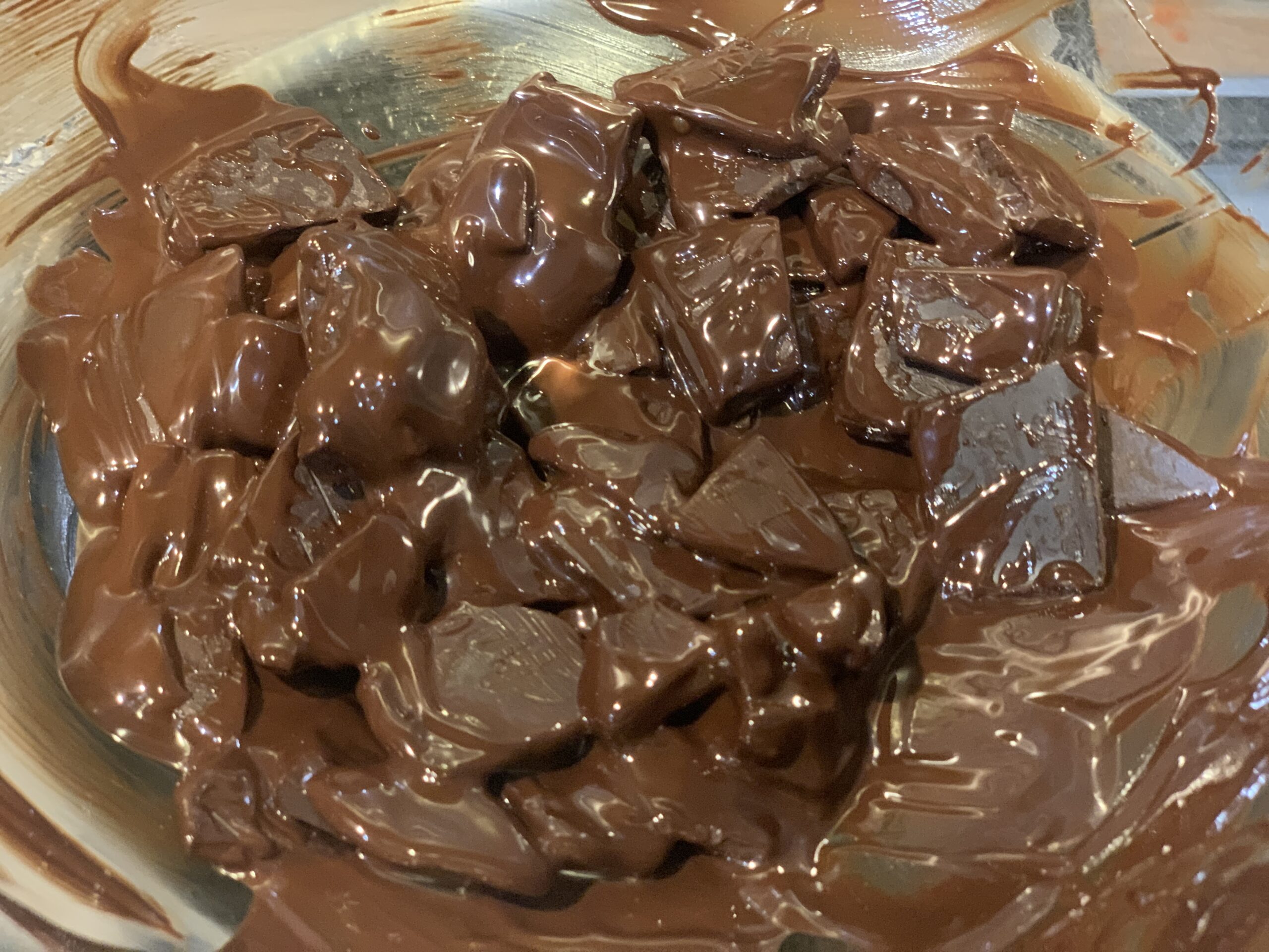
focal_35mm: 52
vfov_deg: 28.0
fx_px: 1906
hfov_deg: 36.8
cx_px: 634
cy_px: 476
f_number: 2.4
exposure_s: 1/25
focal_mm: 6
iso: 640
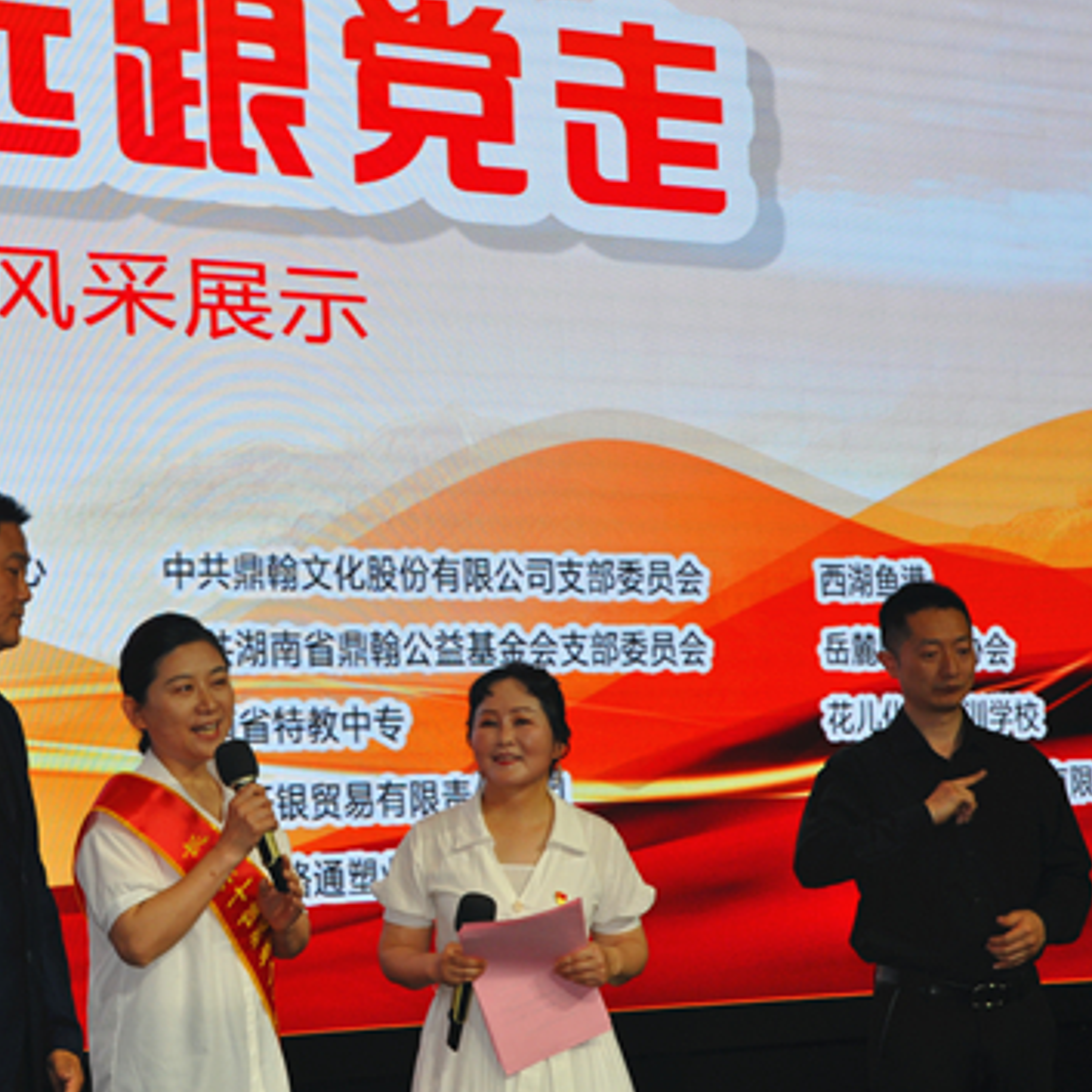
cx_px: 259
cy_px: 487
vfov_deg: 14.7
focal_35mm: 119
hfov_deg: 14.6
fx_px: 4237
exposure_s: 1/100
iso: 400
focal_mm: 55
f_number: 8
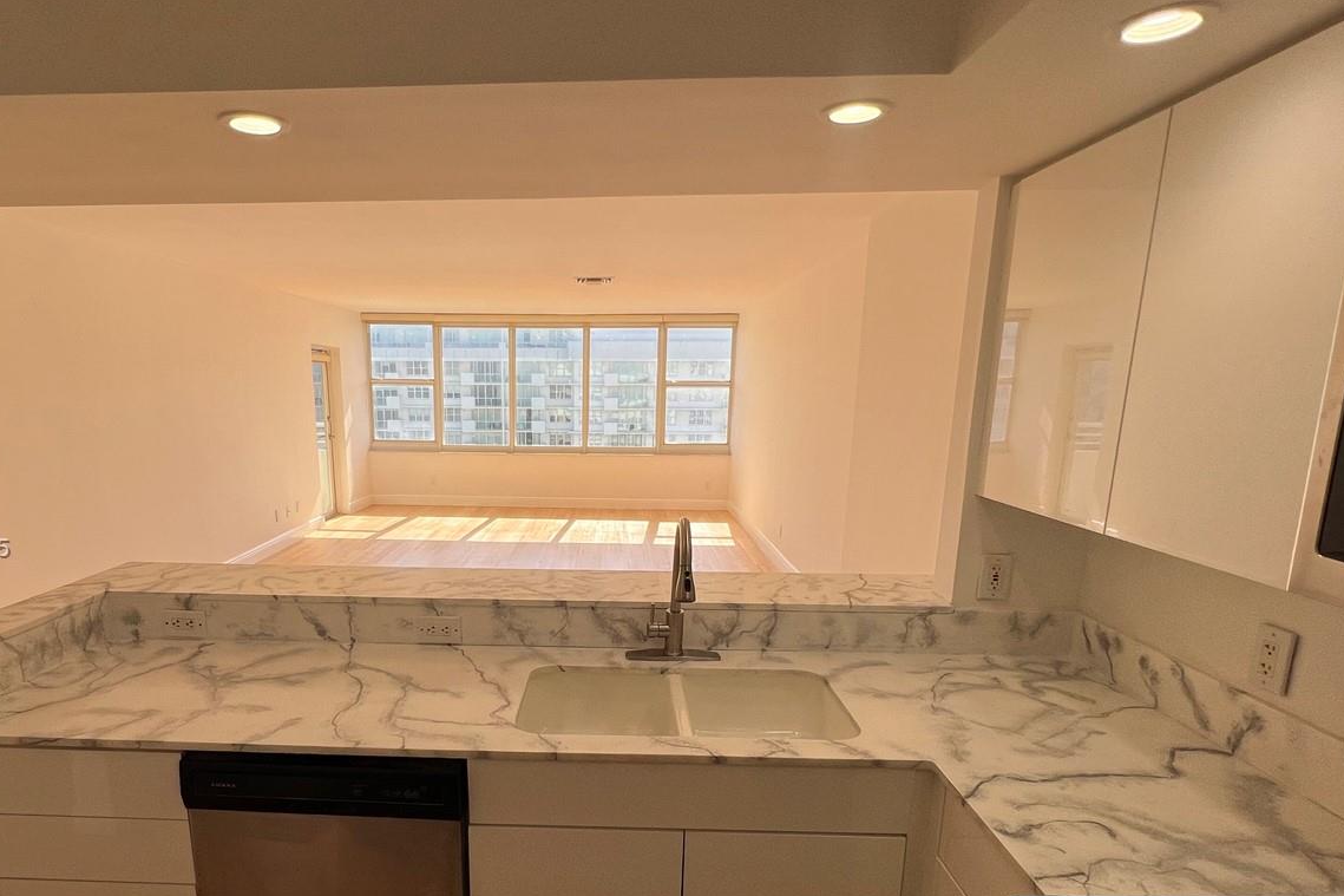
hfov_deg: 86.4
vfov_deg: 63.8
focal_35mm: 19
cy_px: 550
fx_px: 709
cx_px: 576
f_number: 1.8
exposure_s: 1/333
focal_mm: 1.57
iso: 32
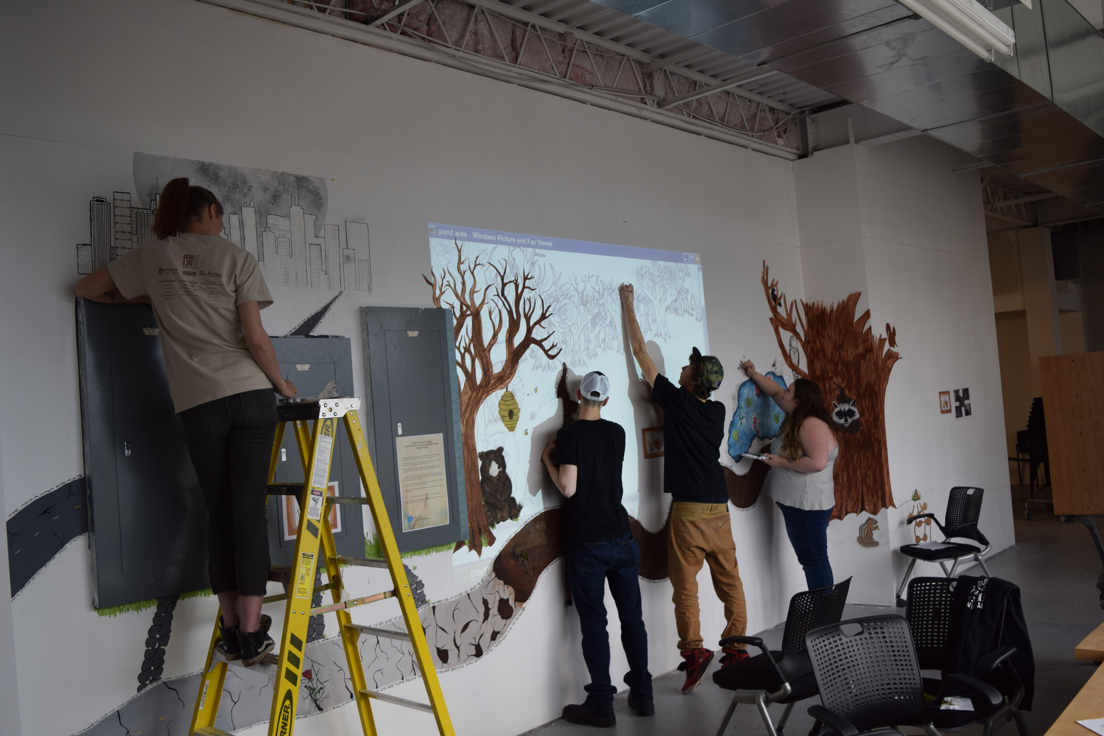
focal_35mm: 33
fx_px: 1012
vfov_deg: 40.0
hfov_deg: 57.2
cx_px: 552
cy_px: 368
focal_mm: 22
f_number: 4.5
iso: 400
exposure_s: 1/80
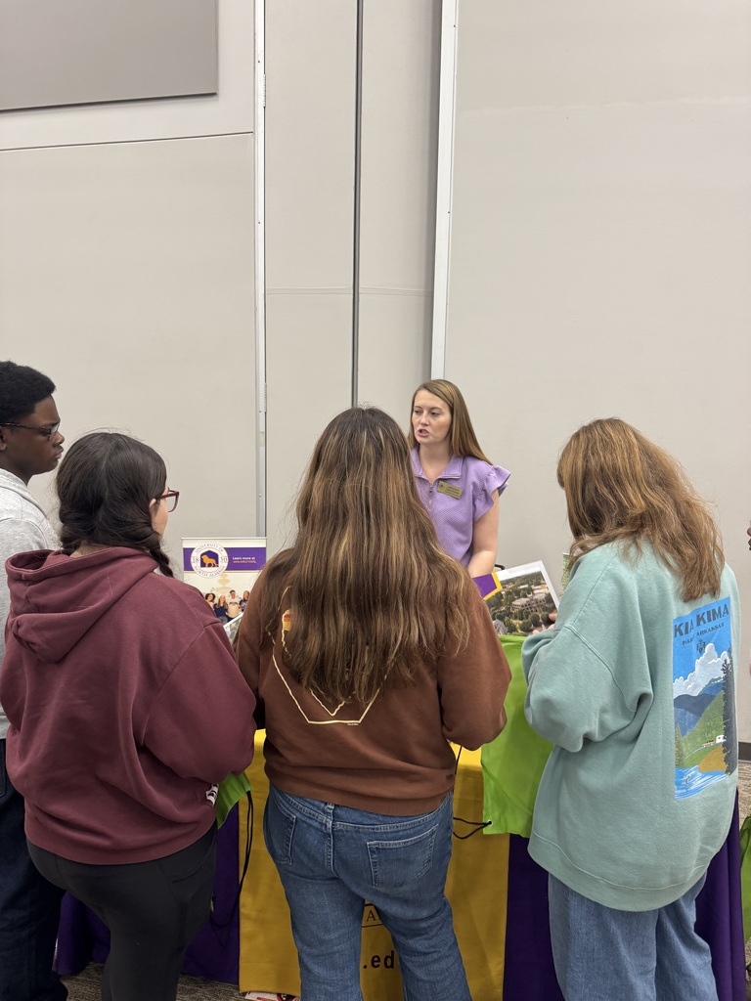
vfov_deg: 71.6
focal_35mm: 24
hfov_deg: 56.8
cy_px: 500
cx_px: 376
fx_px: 694
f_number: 1.78
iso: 160
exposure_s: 1/60
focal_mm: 6.76
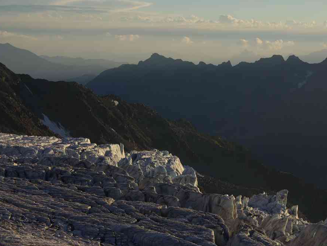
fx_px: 1007
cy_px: 123
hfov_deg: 18.5
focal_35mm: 107
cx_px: 170
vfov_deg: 13.9
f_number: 8
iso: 100
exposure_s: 1/180
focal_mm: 65
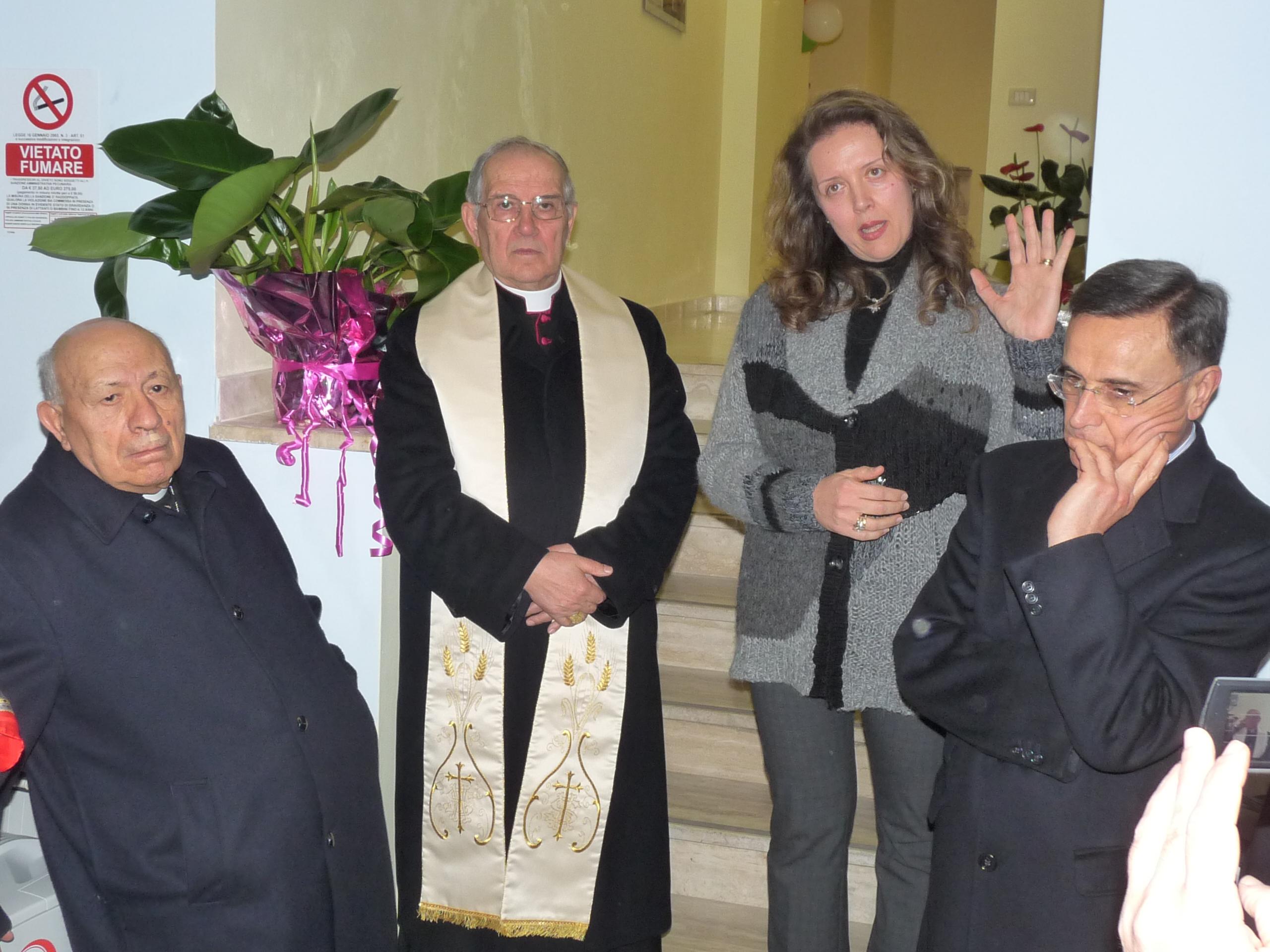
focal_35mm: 41
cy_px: 476
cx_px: 635
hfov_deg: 45.8
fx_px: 1504
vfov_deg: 35.1
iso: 250
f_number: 2.8
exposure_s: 1/60
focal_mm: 5.1
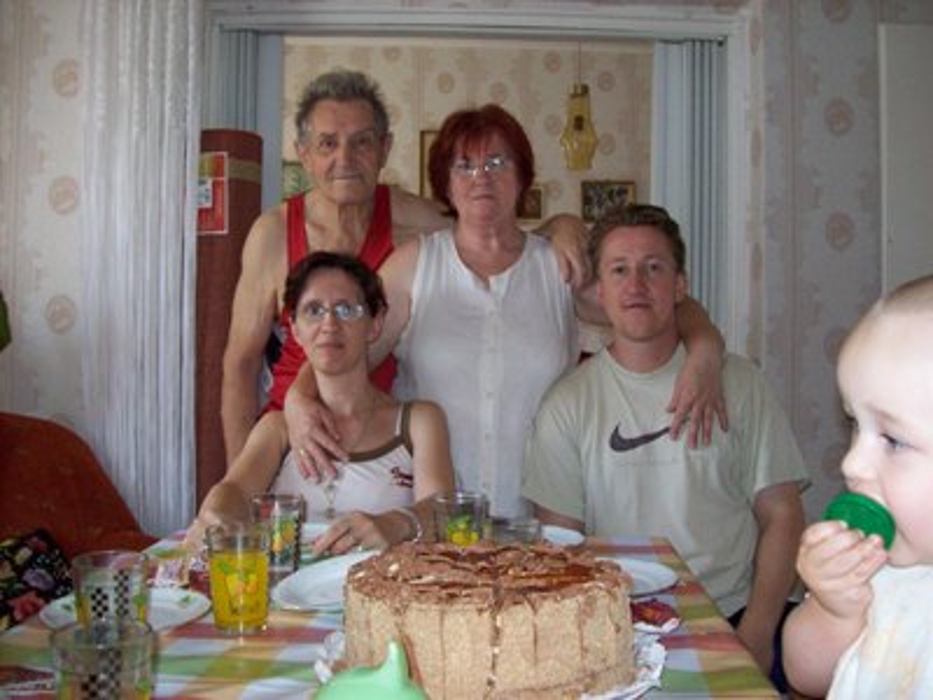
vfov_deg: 39.7
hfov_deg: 51.4
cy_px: 350
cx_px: 466
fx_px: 970
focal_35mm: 36
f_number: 2.7
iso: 200
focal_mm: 6
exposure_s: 1/64
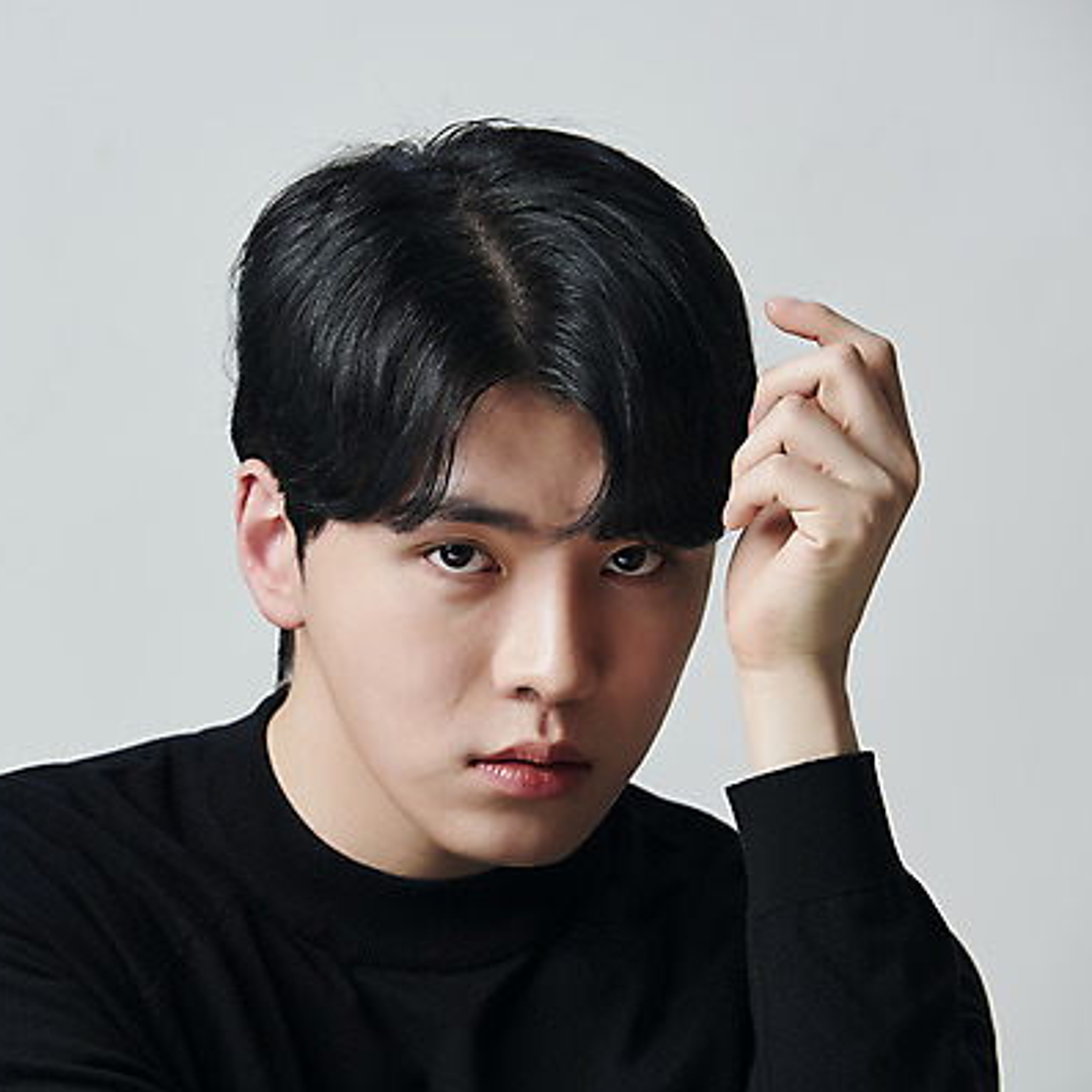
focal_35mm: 218
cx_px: 389
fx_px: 7780
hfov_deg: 8.0
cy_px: 545
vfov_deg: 8.0
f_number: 7.1
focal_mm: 170
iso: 64
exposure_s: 1/125
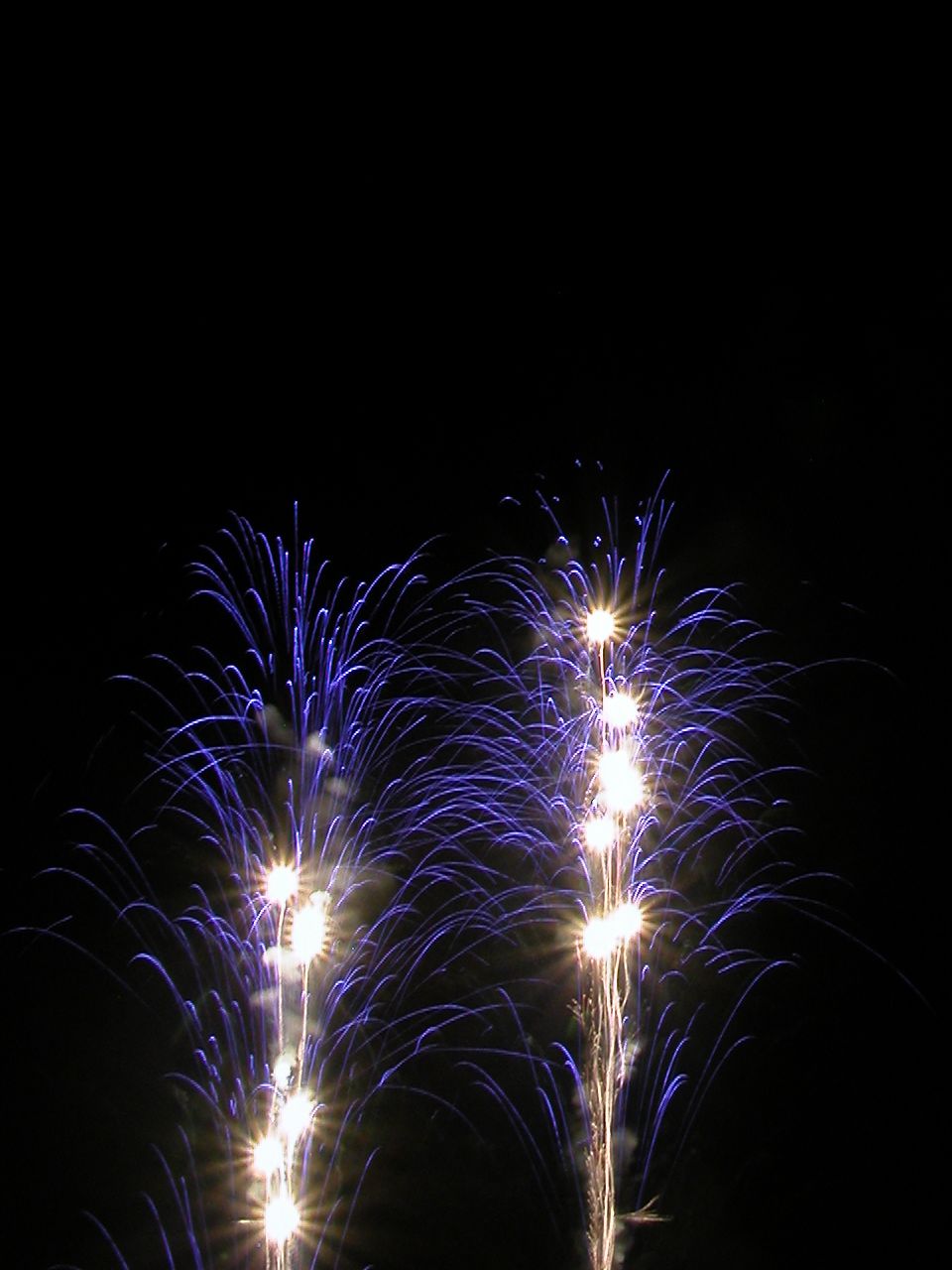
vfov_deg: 52.6
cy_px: 635
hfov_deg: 40.7
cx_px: 476
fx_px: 1283
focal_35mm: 35
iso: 100
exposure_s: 4
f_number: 8
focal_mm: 8.9
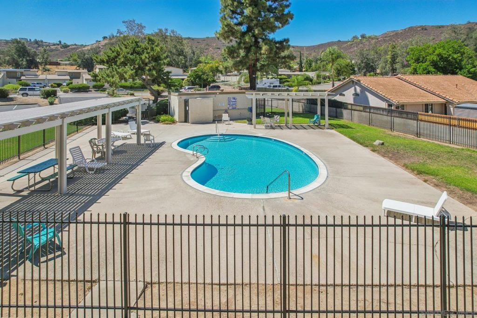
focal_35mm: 22
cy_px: 159
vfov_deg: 57.2
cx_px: 238
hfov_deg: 78.6
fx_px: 291
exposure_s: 1/2500
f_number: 2.8
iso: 120
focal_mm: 8.38
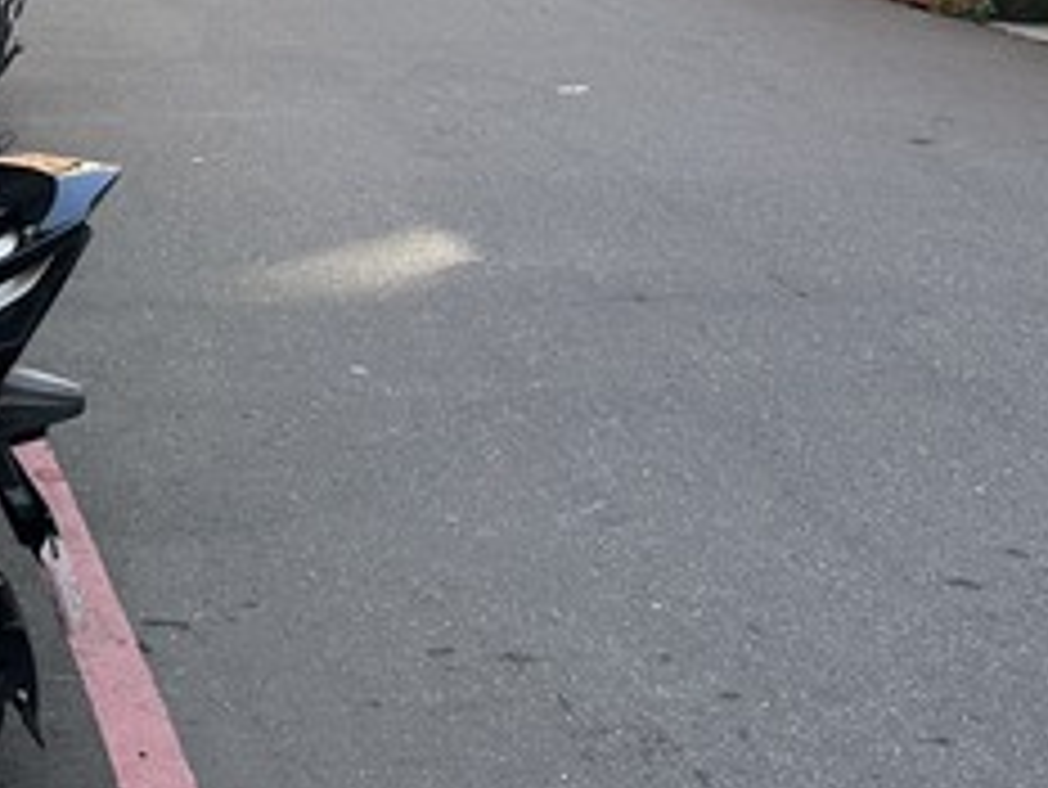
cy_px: 340
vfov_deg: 17.0
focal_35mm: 87
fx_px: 2635
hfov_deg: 21.5
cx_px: -63
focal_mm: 5.7
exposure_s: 1/450
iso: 50
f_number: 1.5
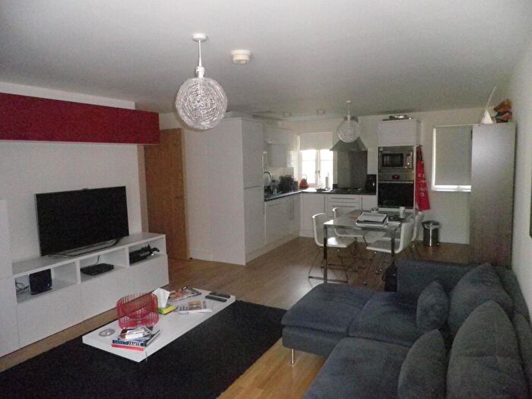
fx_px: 369
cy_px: 200
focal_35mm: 24
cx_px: 266
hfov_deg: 71.6
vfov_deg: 56.8
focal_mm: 4.3
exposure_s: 1/30
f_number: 8.3
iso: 1000
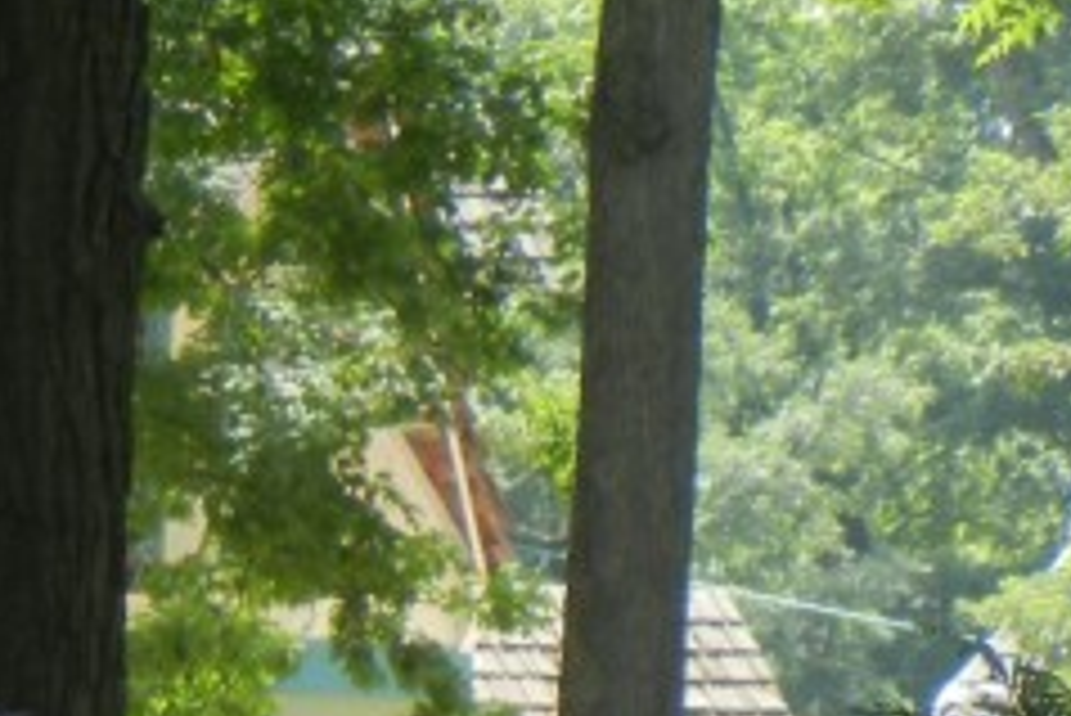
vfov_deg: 2.0
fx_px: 20242
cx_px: -675
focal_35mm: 680
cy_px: 1698
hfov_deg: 3.0
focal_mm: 27.4
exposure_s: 1/218
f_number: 4.6
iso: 160
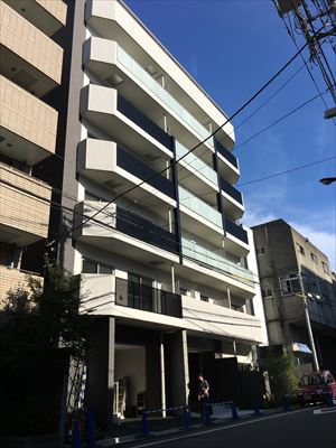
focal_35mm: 29
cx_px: 168
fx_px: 375
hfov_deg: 48.2
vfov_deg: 61.7
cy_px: 224
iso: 25
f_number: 2.2
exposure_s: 1/2331
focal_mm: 4.15
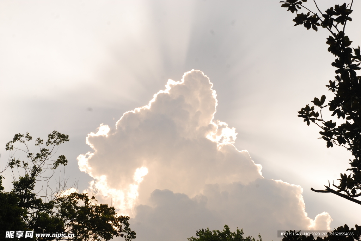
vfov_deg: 20.2
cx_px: 180
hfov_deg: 29.8
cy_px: 120
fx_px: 678
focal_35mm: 68
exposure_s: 1/160
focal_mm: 45
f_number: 13
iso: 100
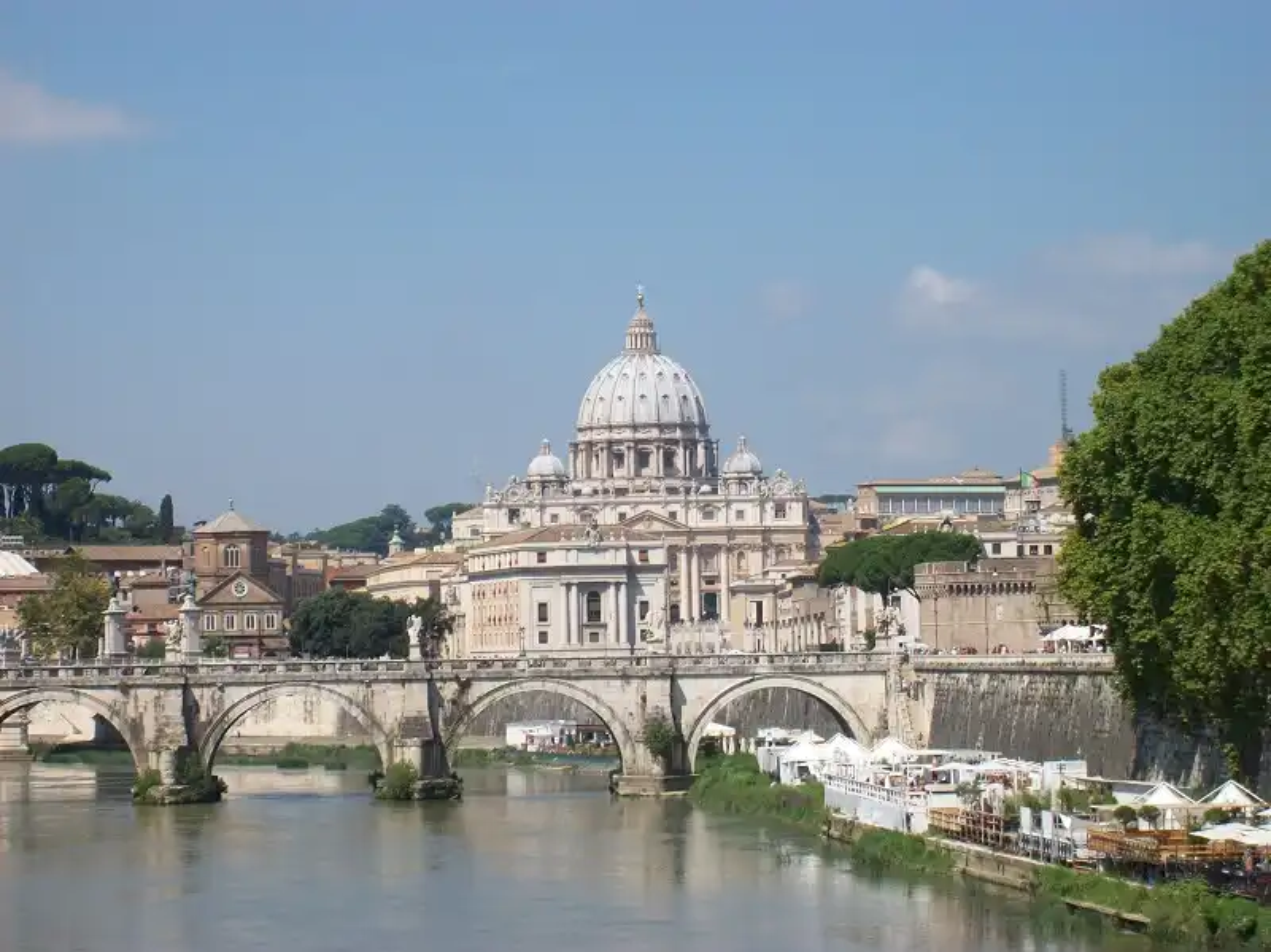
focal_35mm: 108
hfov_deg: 18.2
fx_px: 3963
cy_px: 476
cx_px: 636
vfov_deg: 13.7
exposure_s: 1/691
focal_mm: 18
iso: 80
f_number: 4.8
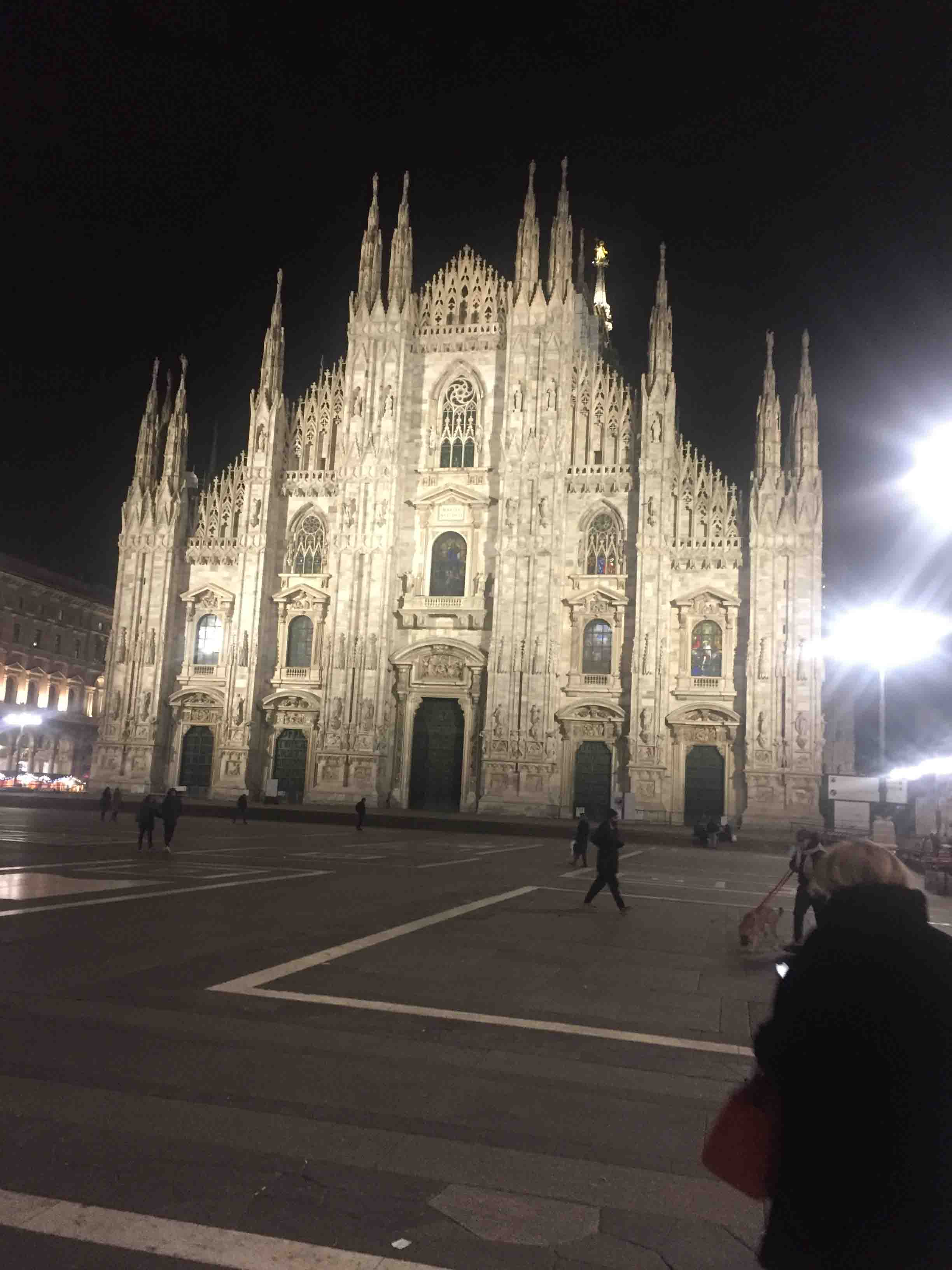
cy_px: 635
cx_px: 476
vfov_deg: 61.7
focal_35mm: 29
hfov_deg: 48.2
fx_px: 1063
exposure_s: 1/17
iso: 250
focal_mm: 4.15
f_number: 2.2
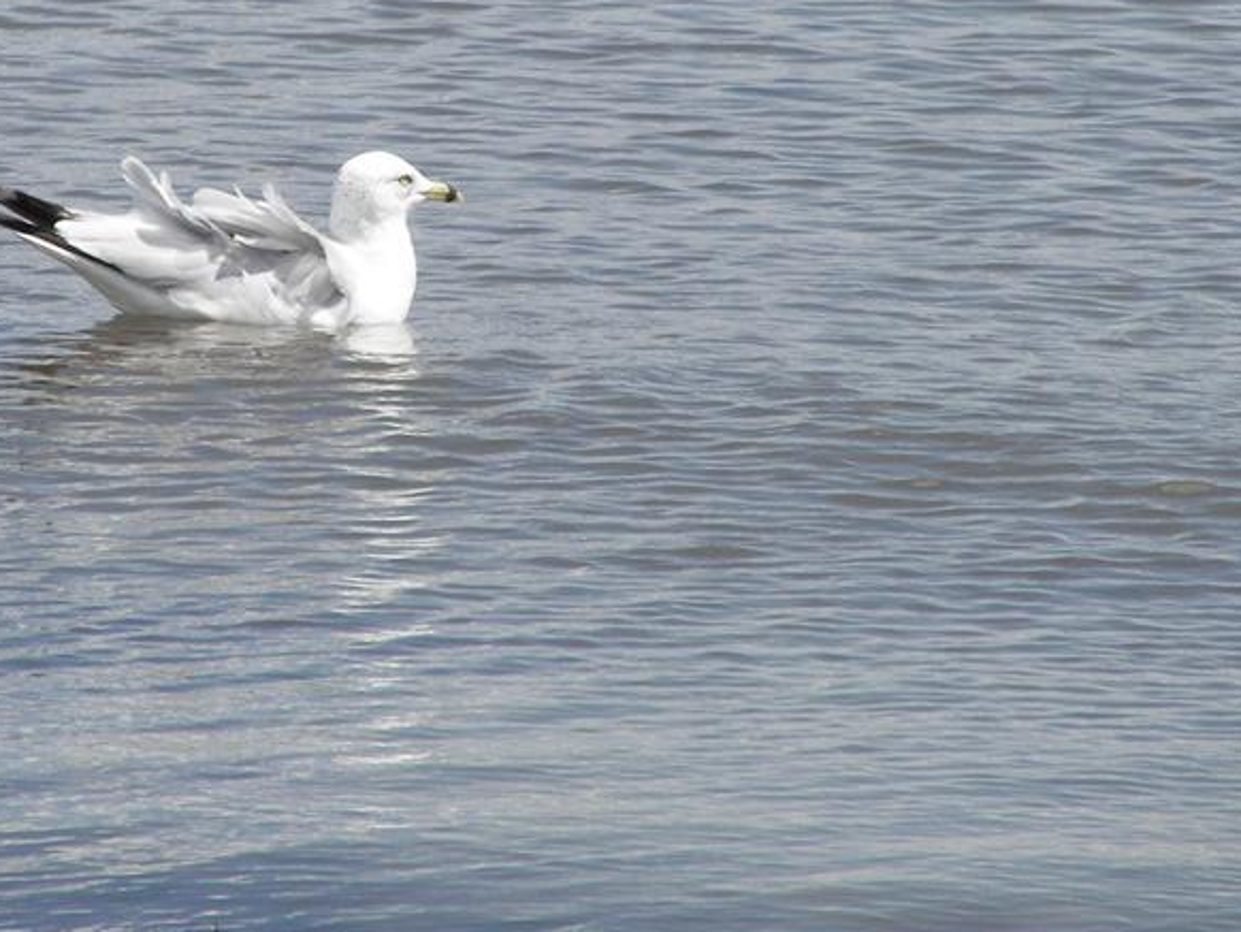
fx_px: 27258
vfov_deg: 2.0
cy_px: 164
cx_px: 467
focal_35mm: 760
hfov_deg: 2.6
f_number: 5
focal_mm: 72
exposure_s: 1/500
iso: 64
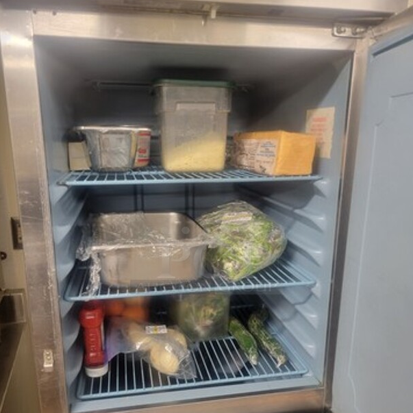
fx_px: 418
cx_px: 207
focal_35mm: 31
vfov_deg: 52.0
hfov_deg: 52.5
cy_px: 259
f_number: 1.8
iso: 200
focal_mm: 5.4
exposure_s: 1/40
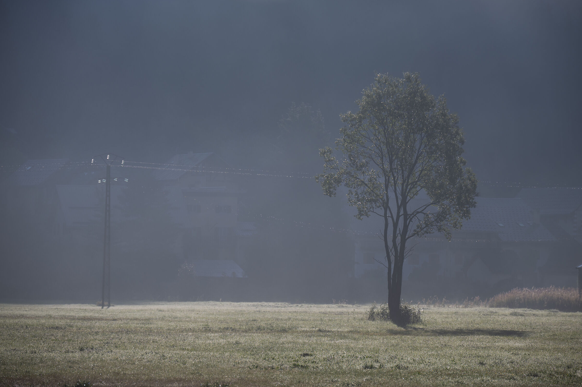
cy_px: 181
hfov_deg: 12.8
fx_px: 2585
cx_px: 307
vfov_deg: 8.6
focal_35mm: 160
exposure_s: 1/1000
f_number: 6.3
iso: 100
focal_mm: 150
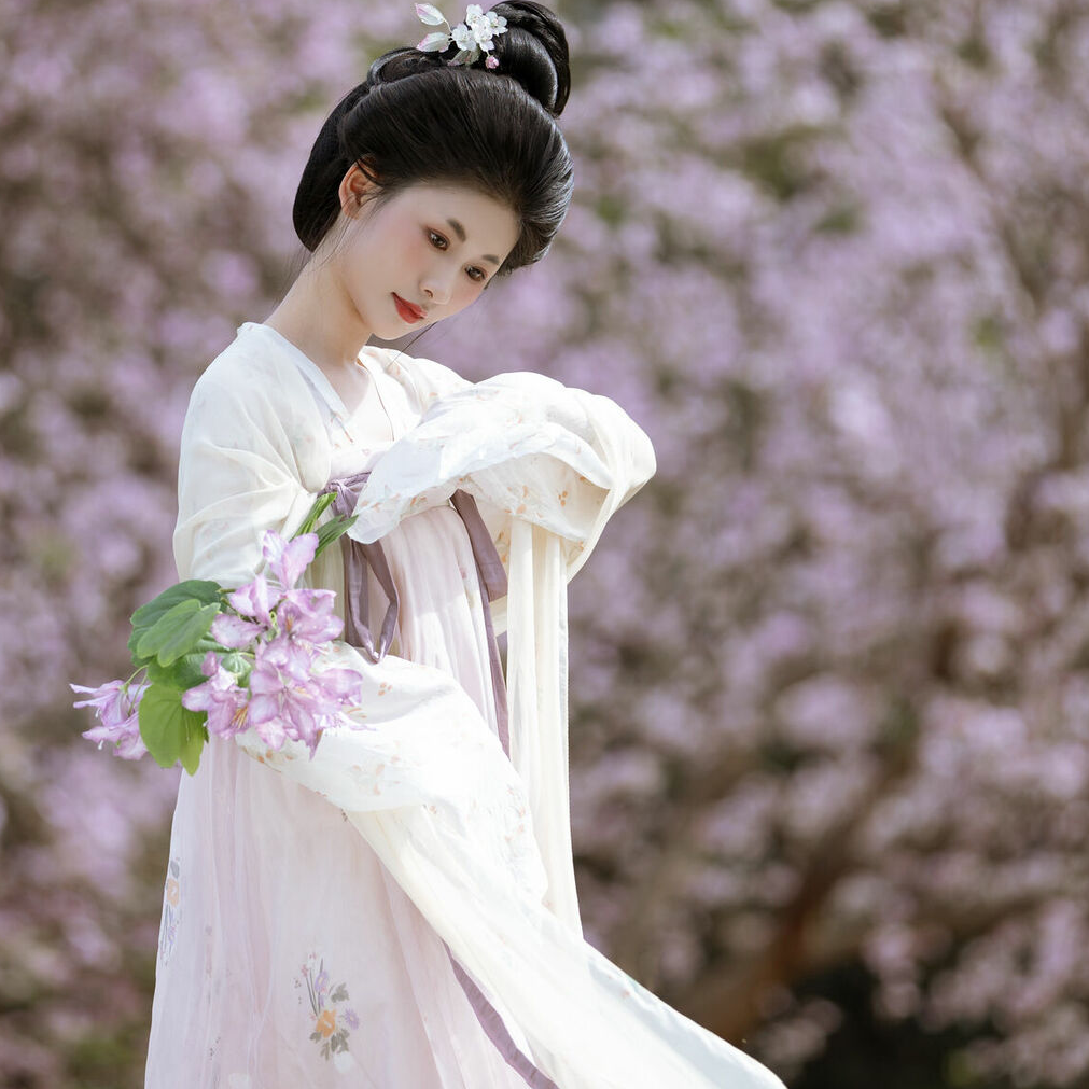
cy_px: 542
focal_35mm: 192
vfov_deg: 9.1
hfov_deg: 9.1
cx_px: 545
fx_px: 6834
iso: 100
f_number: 2.8
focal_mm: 145
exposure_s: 1/800
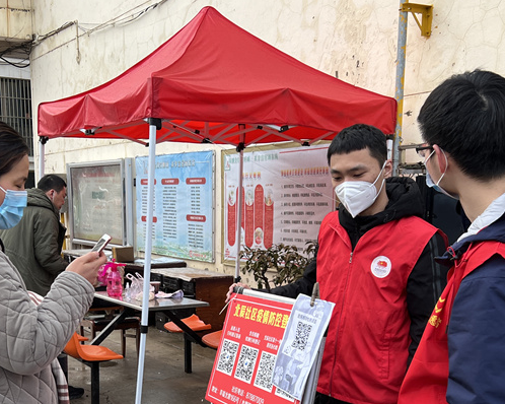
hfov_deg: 36.6
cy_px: 366
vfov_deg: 28.5
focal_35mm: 51
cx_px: 208
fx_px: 762
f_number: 1.5
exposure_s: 1/289
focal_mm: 5.7
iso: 40
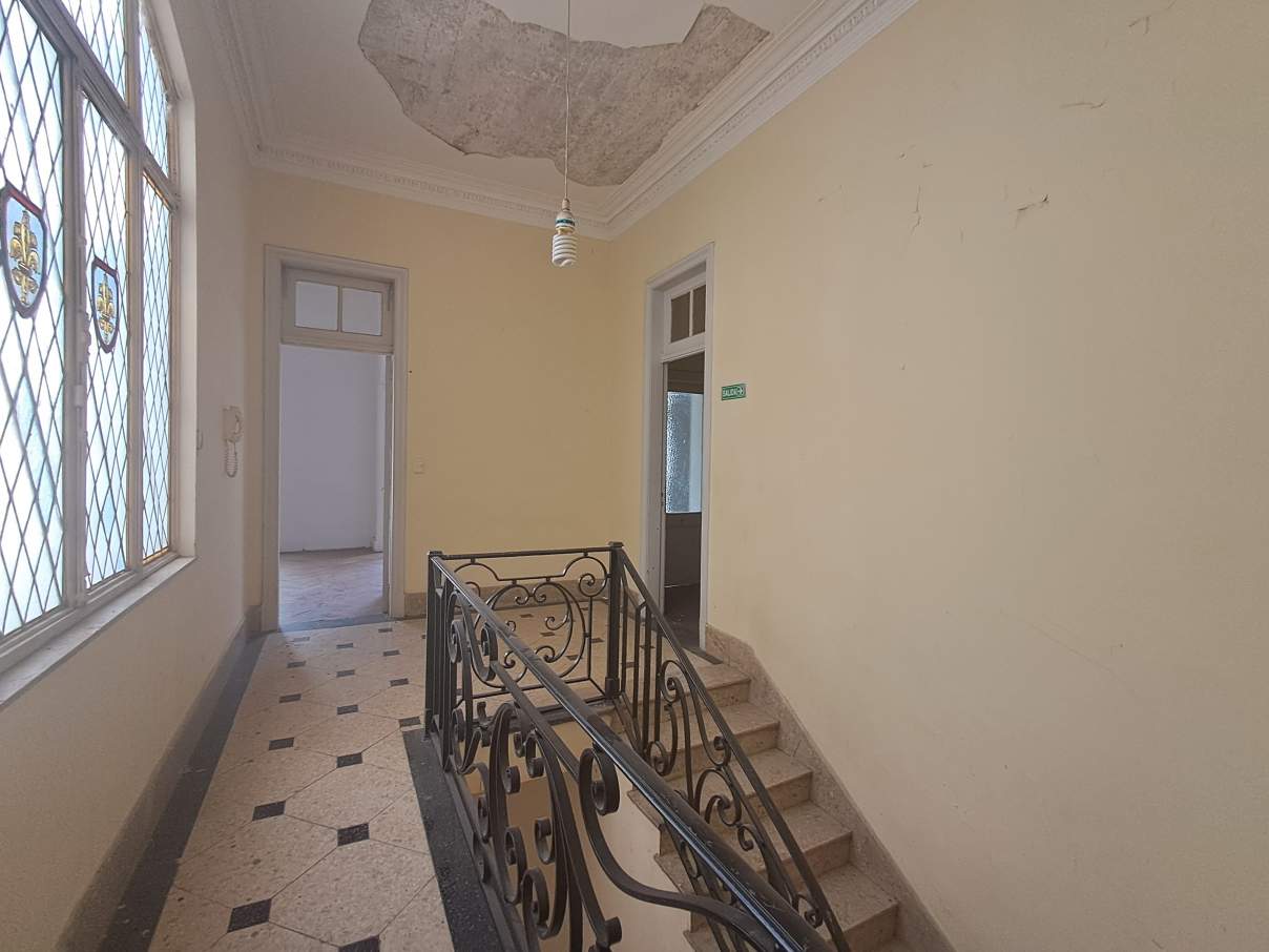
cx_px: 634
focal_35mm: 16
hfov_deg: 94.5
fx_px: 587
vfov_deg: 78.1
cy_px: 476
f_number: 2.2
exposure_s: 1/40
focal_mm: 1.64
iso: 80
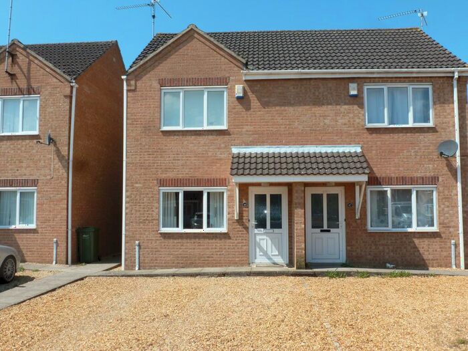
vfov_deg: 42.9
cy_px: 176
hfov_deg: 55.4
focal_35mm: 33
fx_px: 446
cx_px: 234
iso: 100
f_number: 4.5
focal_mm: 5.9
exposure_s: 1/500
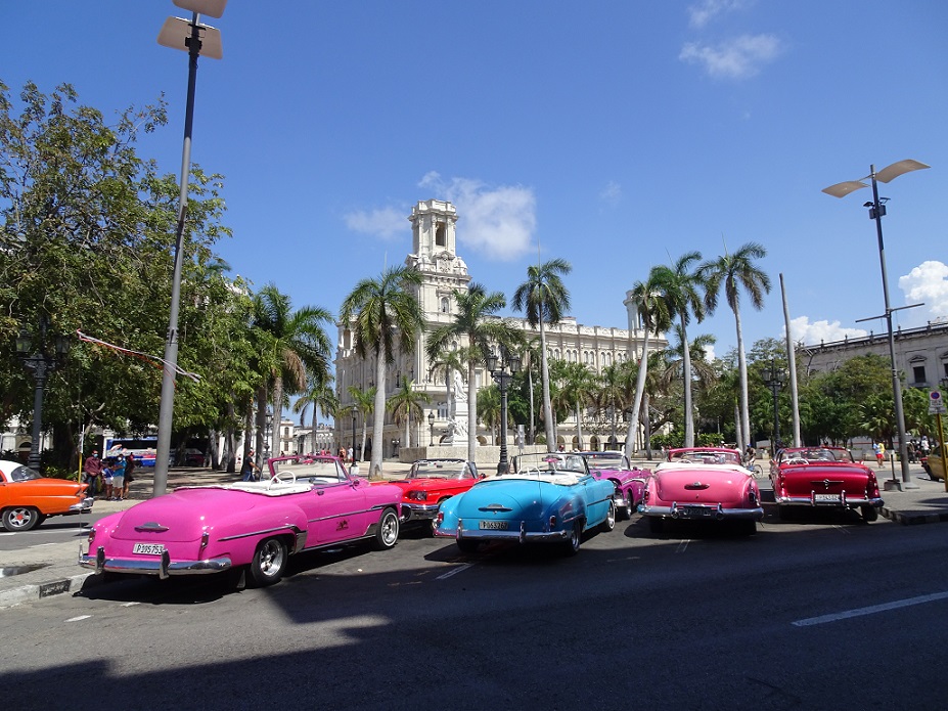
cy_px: 356
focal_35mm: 24
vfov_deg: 56.8
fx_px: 657
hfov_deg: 71.6
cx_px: 474
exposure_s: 1/1000
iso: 80
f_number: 3.5
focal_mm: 4.1
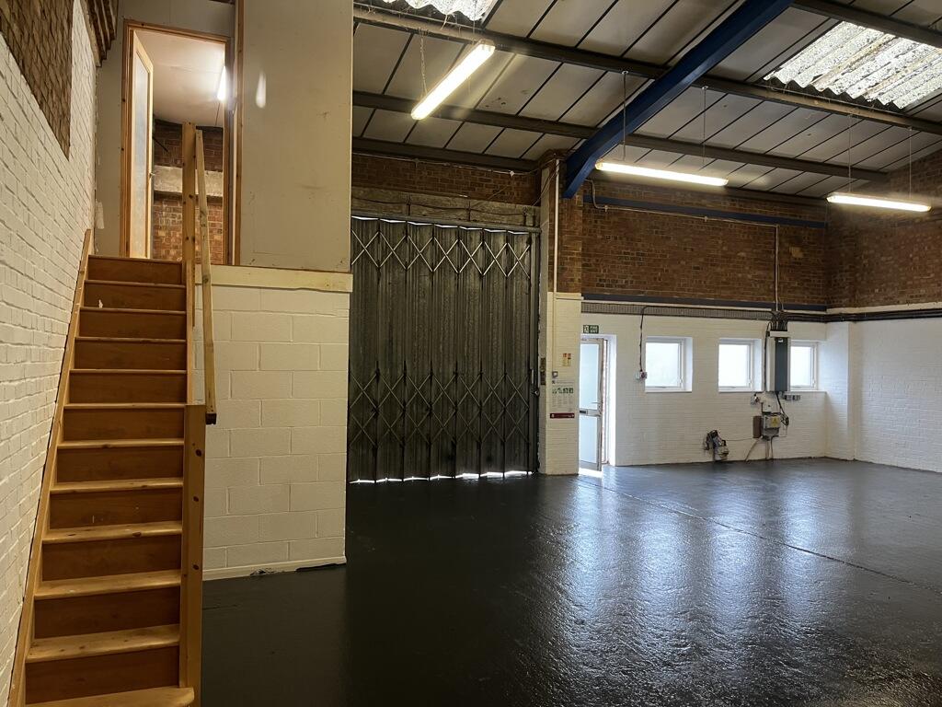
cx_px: 471
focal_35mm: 26
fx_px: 708
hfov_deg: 67.3
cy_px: 354
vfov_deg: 53.1
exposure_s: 1/50
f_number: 1.6
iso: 125
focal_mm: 5.1
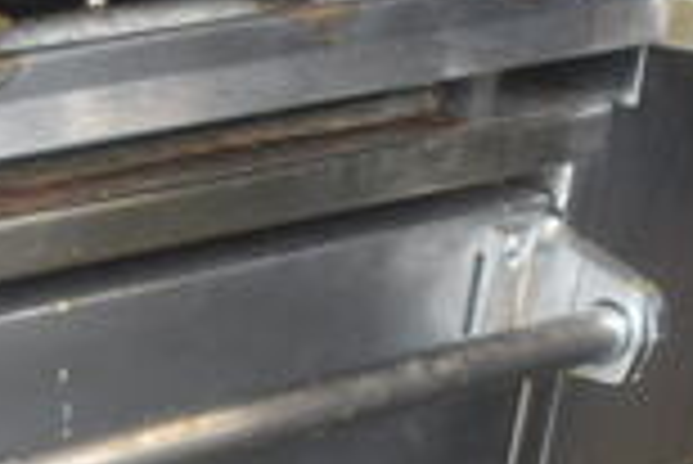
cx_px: -392
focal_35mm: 119
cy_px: 532
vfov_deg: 11.4
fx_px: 2293
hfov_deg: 15.6
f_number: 6.3
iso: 400
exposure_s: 1/60
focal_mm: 20
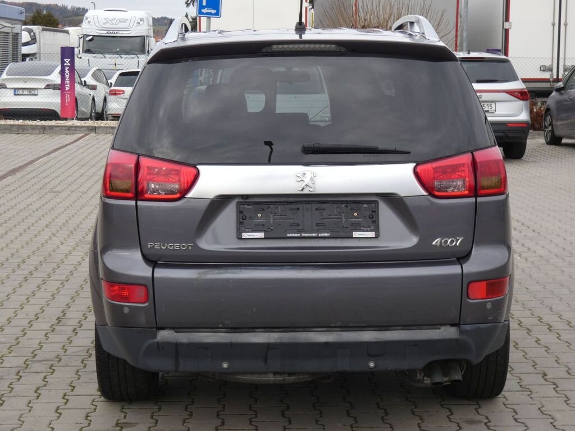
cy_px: 216
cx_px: 288
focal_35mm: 70
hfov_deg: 27.8
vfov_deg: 21.0
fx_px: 1163
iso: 100
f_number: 5.6
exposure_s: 1/80
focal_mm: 12.5
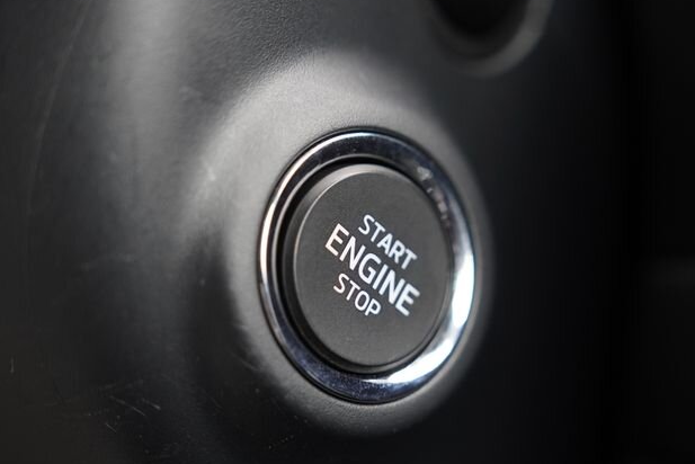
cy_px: 296
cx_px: 377
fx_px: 1506
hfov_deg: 26.0
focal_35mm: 78
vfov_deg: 17.5
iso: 400
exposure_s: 1/50
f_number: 2.8
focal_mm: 47
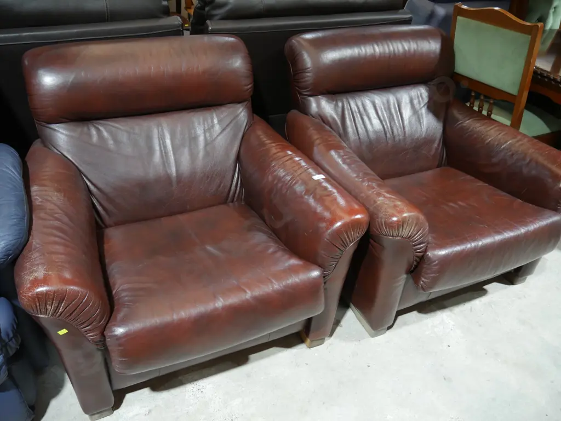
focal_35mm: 28
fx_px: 454
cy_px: 210
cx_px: 280
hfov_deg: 63.4
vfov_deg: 49.8
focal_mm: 14
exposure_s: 1/60
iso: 640
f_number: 3.5
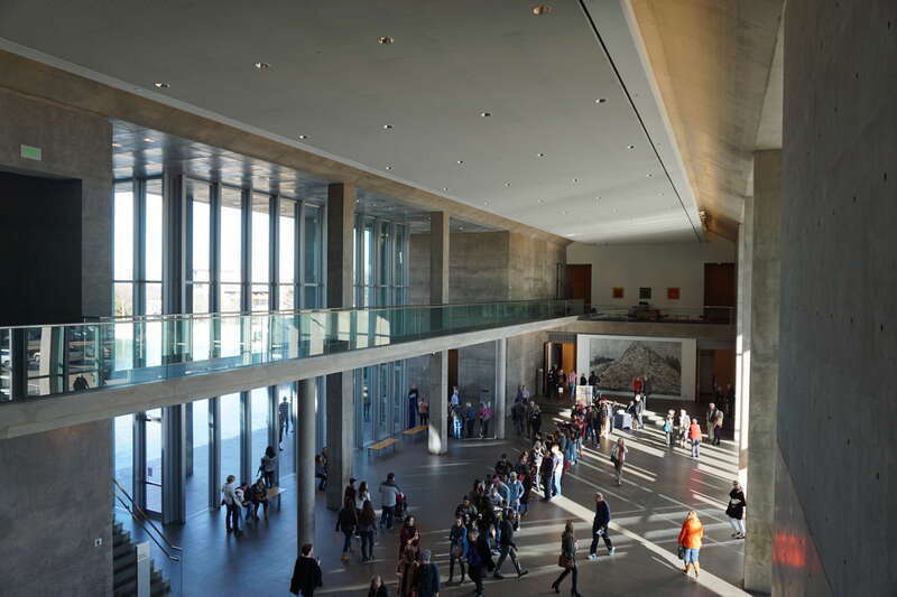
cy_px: 298
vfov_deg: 53.1
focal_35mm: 24
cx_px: 448
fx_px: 598
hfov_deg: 73.8
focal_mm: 16
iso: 100
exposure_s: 1/60
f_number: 4.5
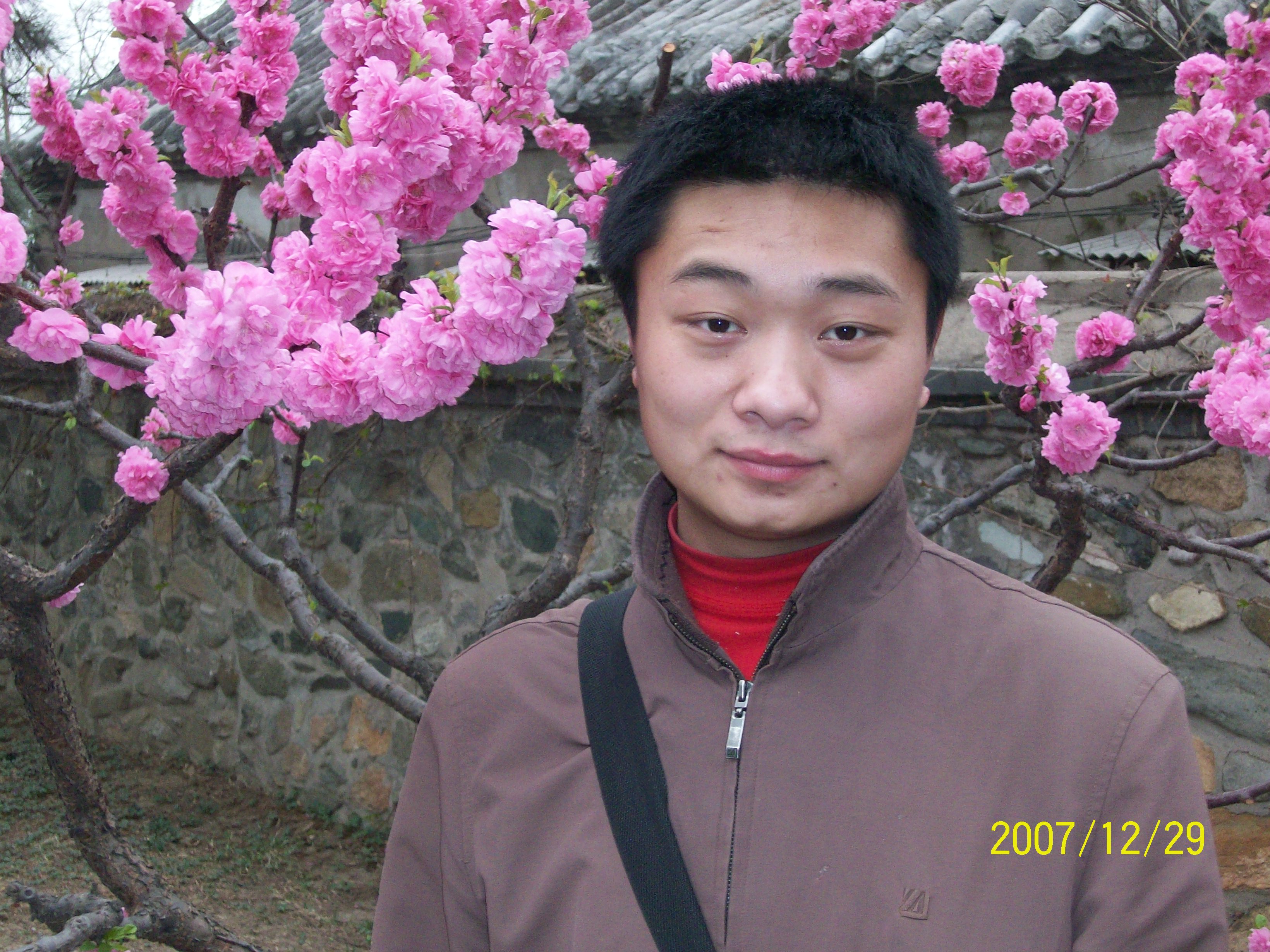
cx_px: 635
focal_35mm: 66
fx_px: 2421
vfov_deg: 22.3
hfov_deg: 29.4
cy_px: 476
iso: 160
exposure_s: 1/76.6
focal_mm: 11
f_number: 4.1
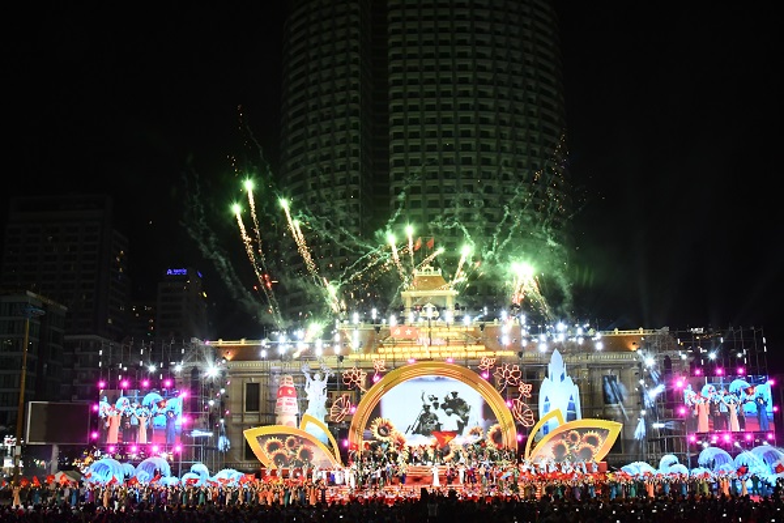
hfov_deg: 53.1
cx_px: 392
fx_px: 784
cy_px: 262
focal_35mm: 36
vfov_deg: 36.9
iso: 5000
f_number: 13
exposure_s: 1/40
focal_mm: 24
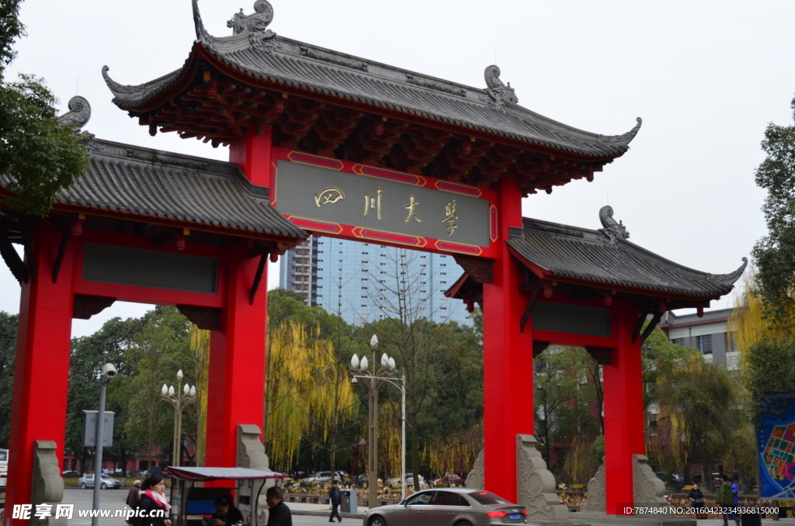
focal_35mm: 48
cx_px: 398
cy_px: 263
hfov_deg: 41.2
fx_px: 1058
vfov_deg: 27.9
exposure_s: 1/80
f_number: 10
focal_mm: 32
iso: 200
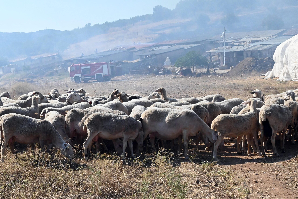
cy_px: 100
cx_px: 149
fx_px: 521
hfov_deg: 31.9
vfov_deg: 21.6
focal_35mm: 63
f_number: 22
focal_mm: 42
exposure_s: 1/2000
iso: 4000
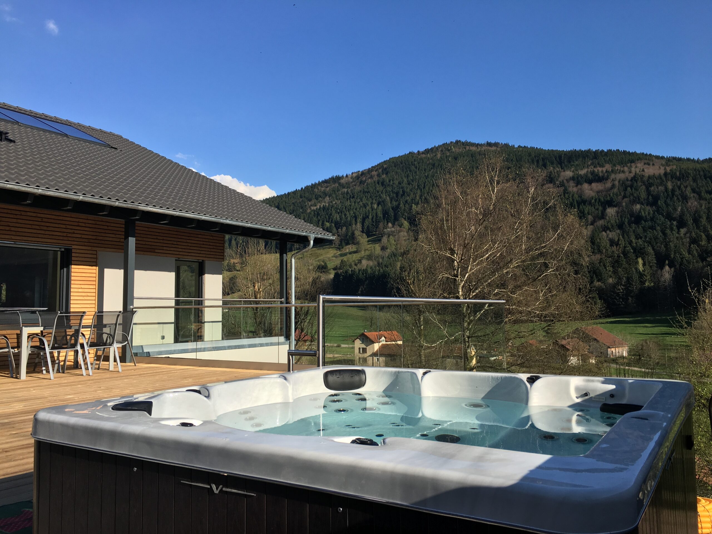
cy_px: 267
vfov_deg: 48.2
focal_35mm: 29
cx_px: 356
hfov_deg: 61.7
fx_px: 596
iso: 25
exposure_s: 1/1399
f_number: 2.2
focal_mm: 4.15
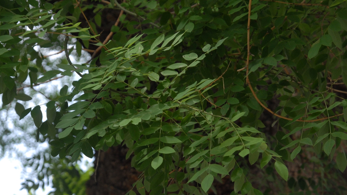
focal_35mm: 145
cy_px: 108
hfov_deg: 14.8
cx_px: 174
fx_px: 1334
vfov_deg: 8.4
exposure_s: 1/160
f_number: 6.3
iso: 400
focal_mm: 92
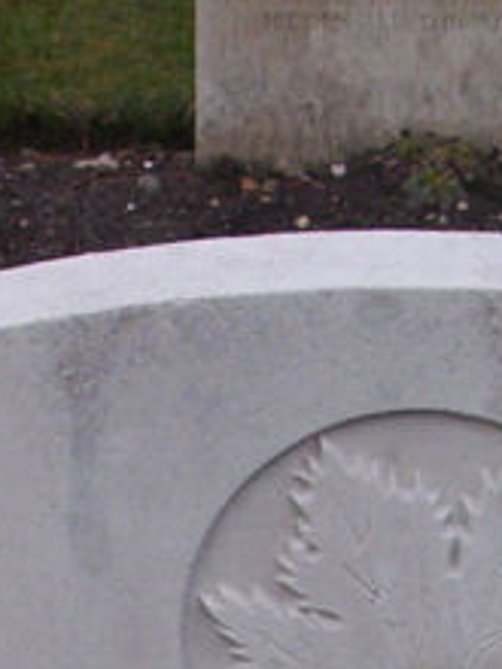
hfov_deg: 5.1
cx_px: 310
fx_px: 5665
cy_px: 1127
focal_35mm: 293
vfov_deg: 6.6
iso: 100
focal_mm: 10.76
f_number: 3.62
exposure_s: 1/250
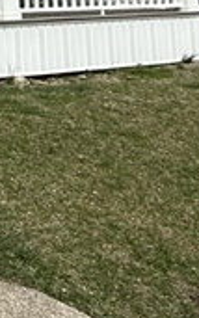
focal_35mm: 89
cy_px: -147
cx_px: -257
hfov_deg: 12.2
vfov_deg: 20.3
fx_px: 772
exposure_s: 1/2976
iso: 50
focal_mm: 2.22
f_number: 2.2
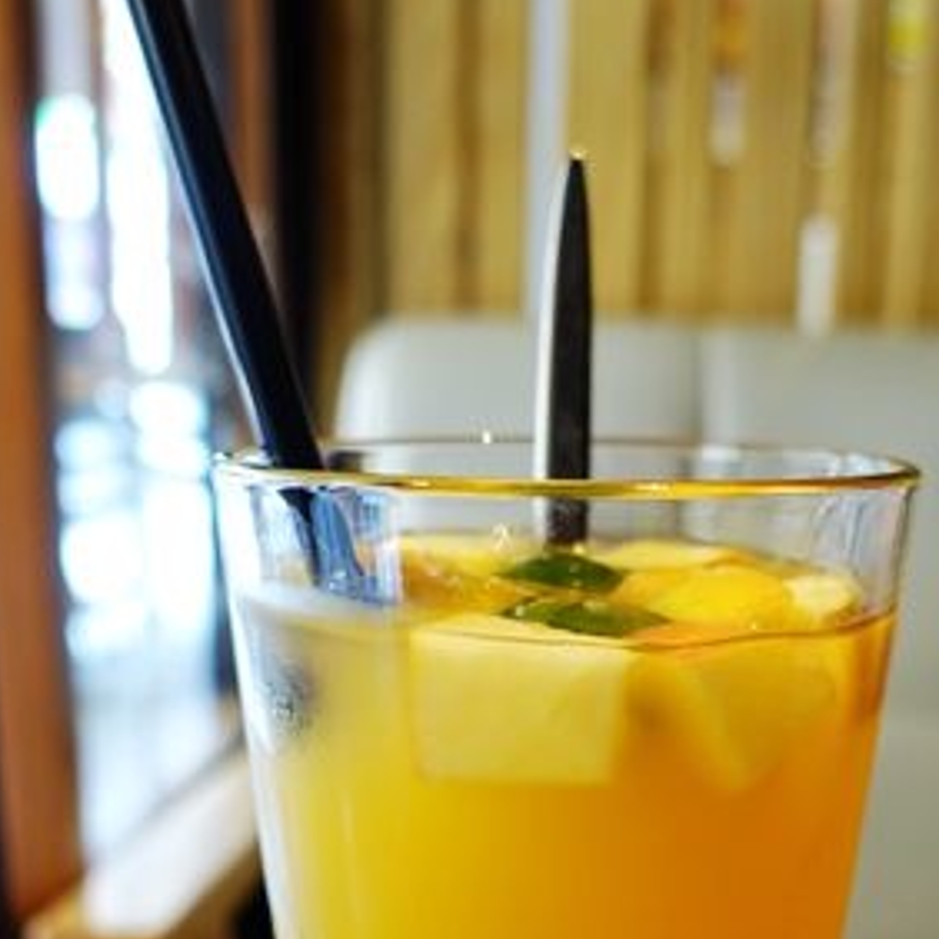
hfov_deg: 36.0
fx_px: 1442
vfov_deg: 35.3
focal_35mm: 47
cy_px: 699
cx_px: 544
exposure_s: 1/30
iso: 125
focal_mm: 8.8
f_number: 2.2
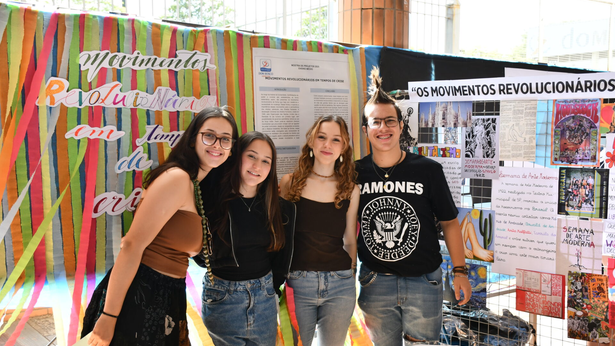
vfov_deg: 29.0
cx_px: 308
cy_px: 184
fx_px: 669
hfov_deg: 49.4
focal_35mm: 41
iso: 400
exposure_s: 1/250
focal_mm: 26
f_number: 5
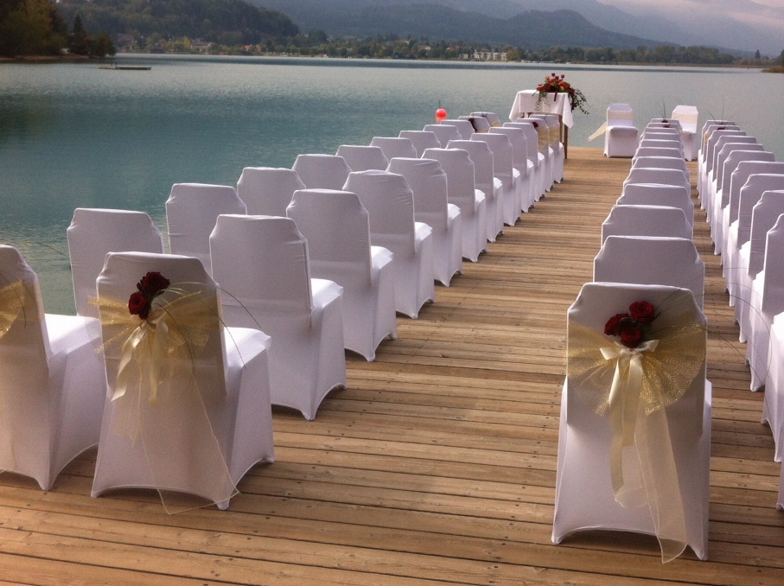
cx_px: 485
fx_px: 1131
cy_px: 179
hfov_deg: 38.0
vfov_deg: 28.8
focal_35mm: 50
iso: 80
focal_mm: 3.85
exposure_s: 1/1508
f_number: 2.8
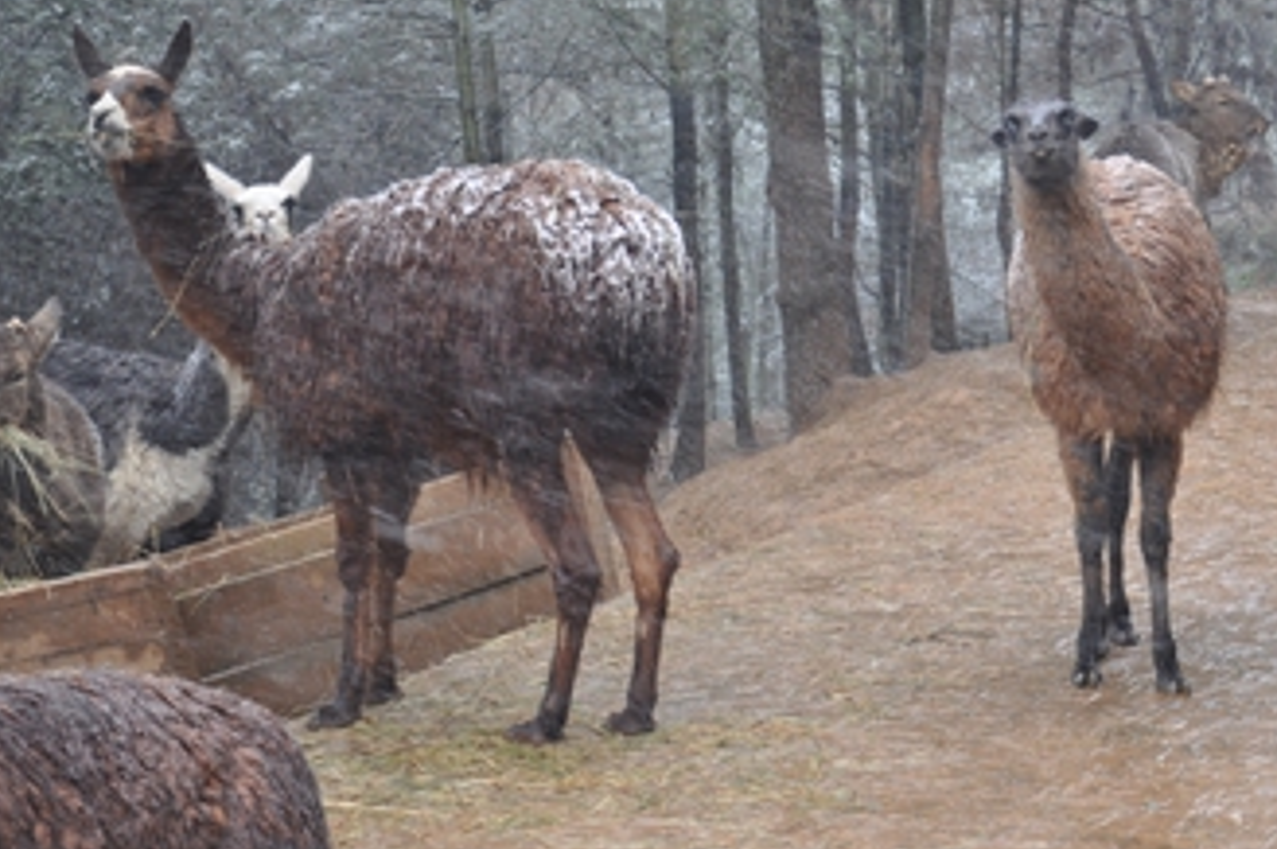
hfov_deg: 19.8
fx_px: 3641
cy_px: 265
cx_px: 915
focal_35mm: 103
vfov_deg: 13.3
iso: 400
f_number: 4.8
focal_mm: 45
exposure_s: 1/80
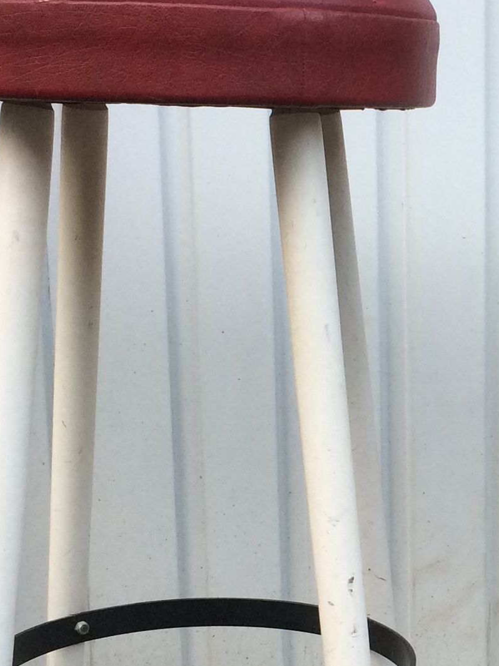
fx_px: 1711
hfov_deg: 16.2
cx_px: 532
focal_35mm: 89
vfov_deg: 21.8
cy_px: 495
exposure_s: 1/100
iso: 64
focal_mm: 4.15
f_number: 2.2
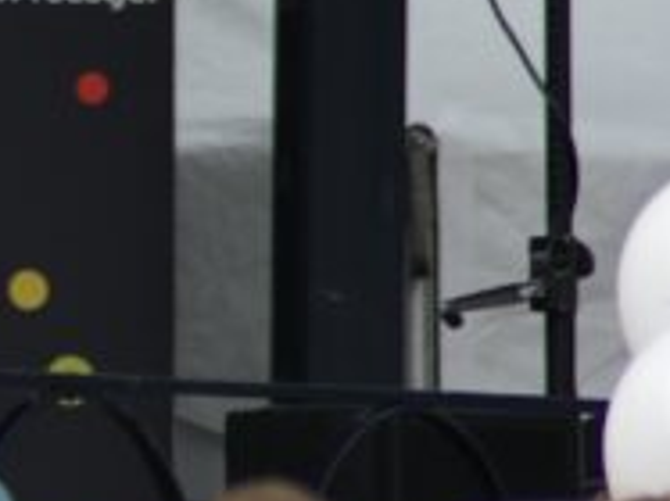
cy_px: 293
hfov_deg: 1.4
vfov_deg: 1.1
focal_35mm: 1390
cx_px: -394
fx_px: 26886
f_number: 5.6
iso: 100
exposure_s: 1/500
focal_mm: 300
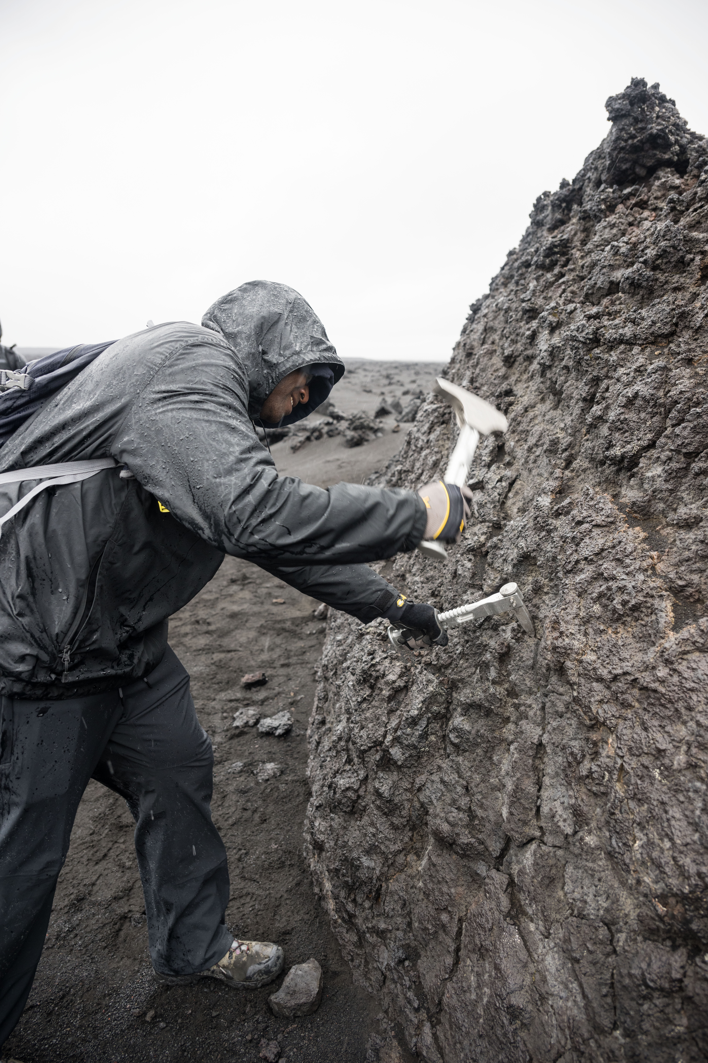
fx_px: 708
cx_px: 354
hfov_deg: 53.1
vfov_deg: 73.7
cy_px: 532
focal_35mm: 24
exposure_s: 1/160
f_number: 4
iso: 500
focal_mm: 24
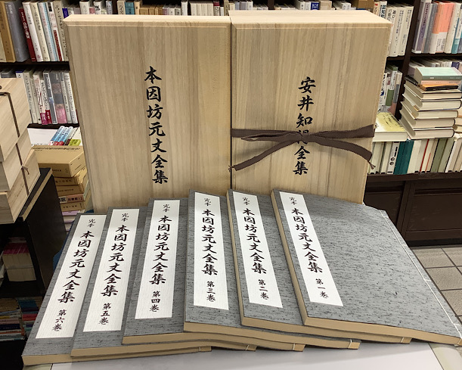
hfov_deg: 54.2
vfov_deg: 44.6
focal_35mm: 33
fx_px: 451
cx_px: 246
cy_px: 185
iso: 64
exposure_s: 1/100
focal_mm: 3.3
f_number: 2.4
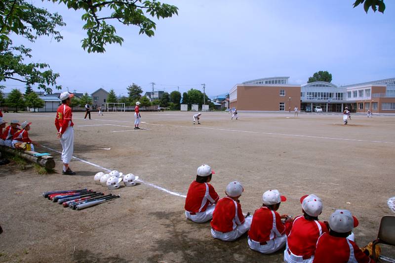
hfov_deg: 67.4
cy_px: 132
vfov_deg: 47.9
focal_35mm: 27
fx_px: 296
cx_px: 198
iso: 200
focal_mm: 18
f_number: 10
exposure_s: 1/320
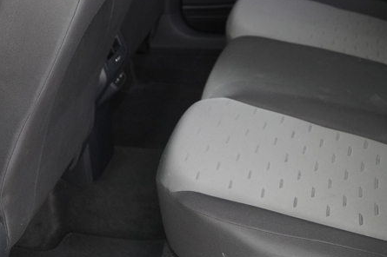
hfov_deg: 26.6
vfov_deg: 17.4
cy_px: -14
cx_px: 250
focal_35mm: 76
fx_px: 816
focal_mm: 22
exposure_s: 1/60
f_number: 2.8
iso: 1000
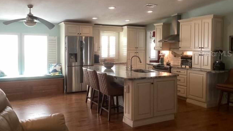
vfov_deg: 34.6
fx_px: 210
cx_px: 116
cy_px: 53
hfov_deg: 58.0
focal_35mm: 34
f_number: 2.4
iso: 200
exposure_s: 1/60
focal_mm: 3.3
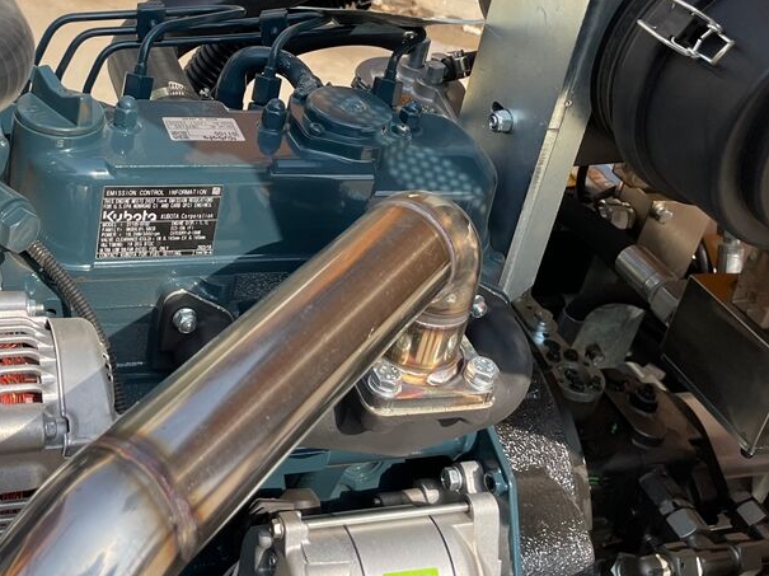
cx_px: 244
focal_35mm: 43
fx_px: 955
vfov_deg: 32.5
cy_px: 107
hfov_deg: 43.1
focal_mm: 4.2
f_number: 1.6
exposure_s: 1/1887
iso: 32
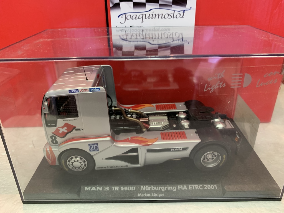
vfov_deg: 53.1
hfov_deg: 67.3
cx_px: 142
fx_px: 213
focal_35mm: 26
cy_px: 106
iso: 250
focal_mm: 4.25
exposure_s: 1/50
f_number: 1.8
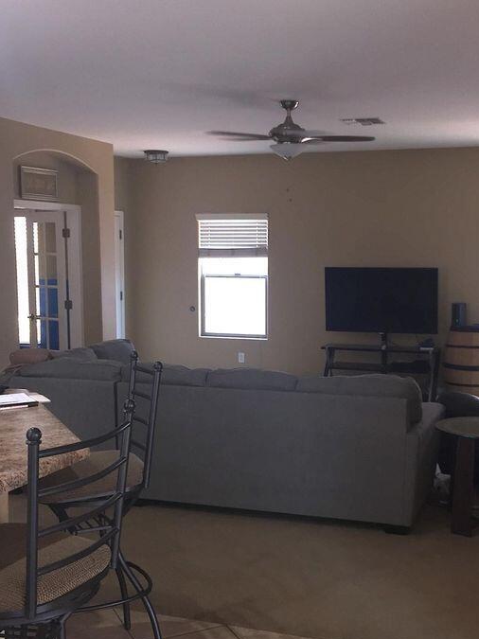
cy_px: 333
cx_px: 302
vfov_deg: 42.9
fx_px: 812
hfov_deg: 32.7
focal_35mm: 44
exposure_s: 1/30
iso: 50
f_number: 2.2
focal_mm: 4.15
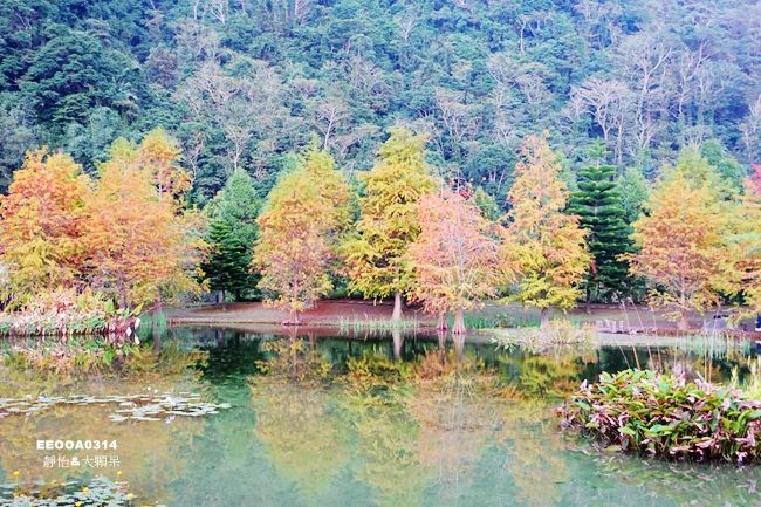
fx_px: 866
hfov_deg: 47.4
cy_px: 254
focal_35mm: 41
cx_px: 380
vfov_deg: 32.6
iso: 800
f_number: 2.8
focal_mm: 14.9
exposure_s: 1/40
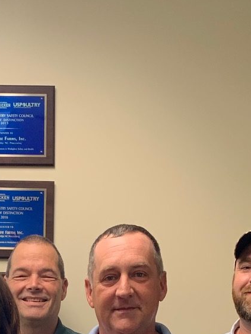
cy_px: 518
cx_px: 23
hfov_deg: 15.7
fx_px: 899
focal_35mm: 93
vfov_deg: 18.4
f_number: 1.8
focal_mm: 4.25
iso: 100
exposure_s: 1/60
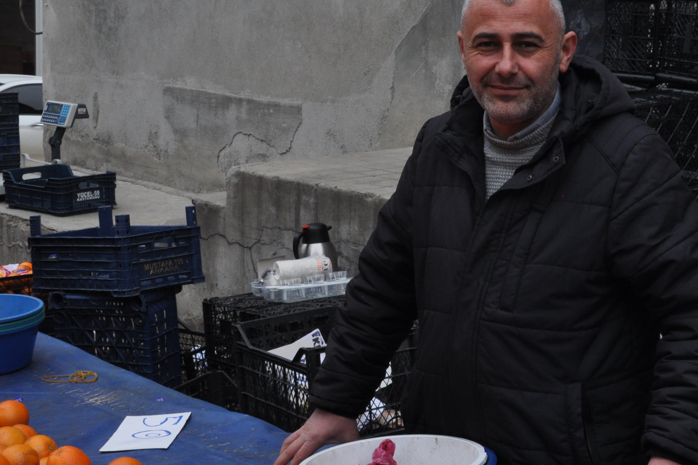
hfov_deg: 25.3
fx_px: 1551
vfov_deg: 17.1
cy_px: 199
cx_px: 442
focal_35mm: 80
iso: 640
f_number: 10
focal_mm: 30
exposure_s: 1/100
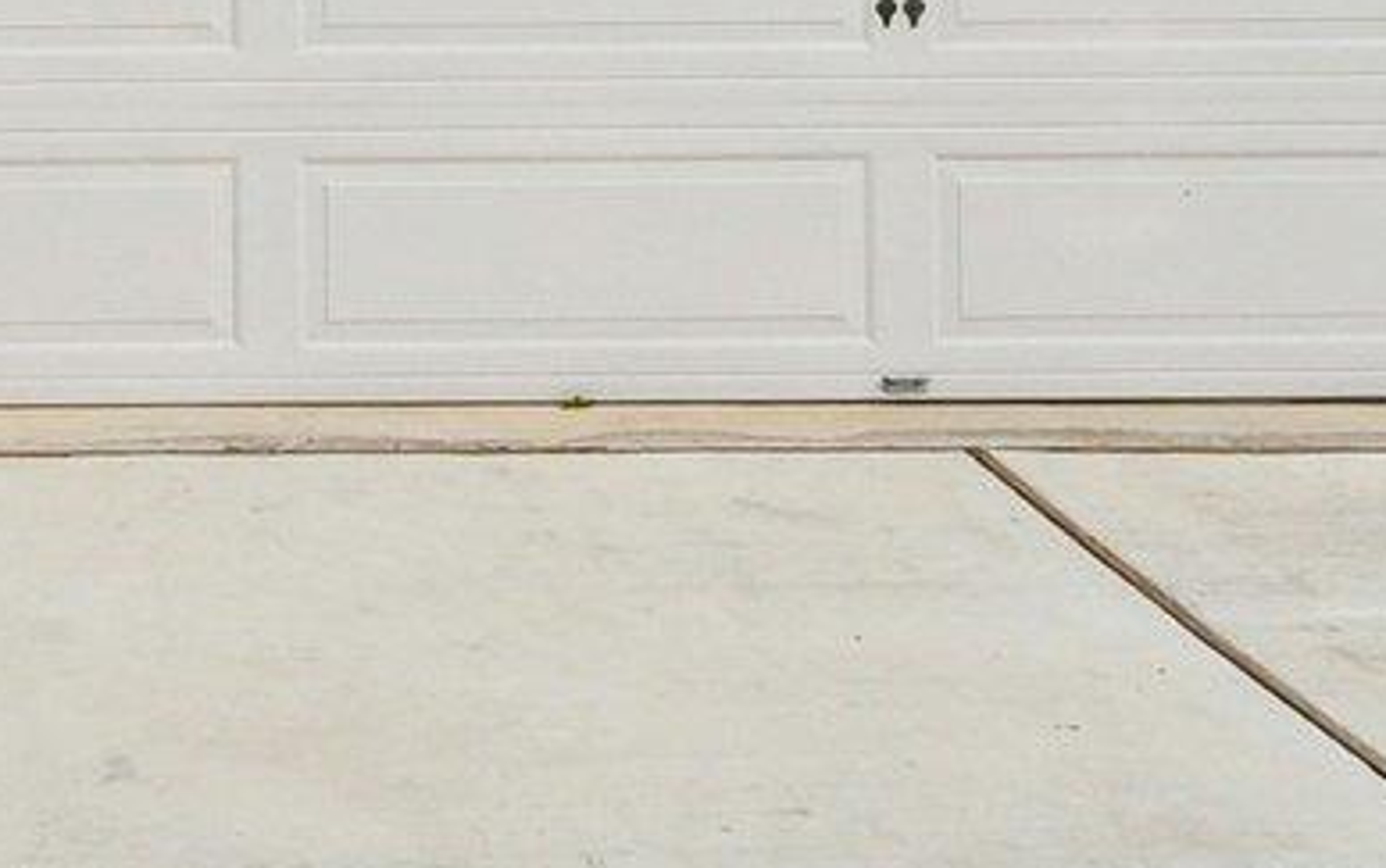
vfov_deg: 12.5
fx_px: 3352
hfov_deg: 21.4
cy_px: -1013
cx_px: -364
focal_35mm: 89
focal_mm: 11
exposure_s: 1/1000
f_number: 8
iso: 400
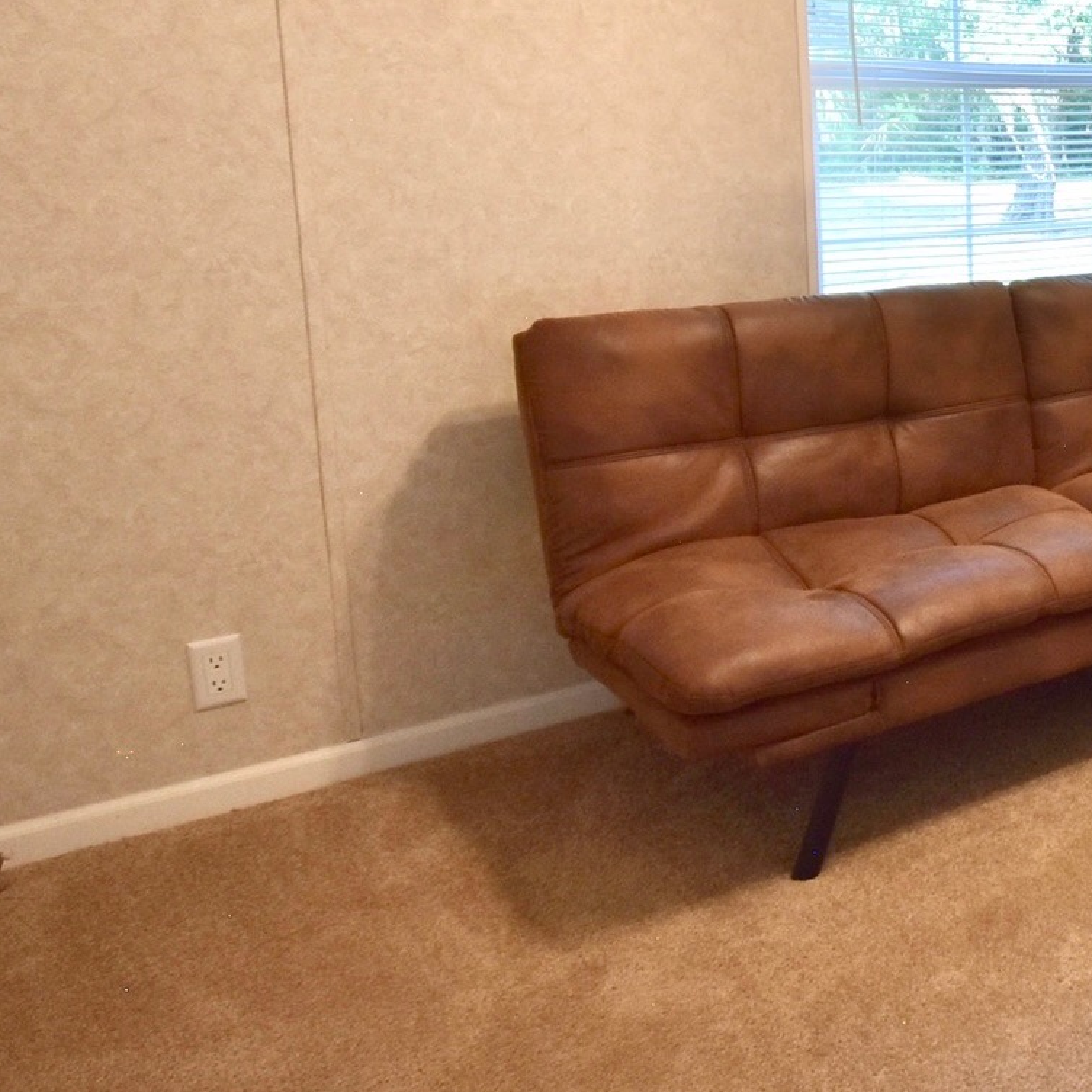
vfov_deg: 41.9
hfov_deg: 34.2
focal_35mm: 39
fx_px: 1392
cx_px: 1319
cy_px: 317
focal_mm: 10
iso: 400
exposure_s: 1/60
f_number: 4.5
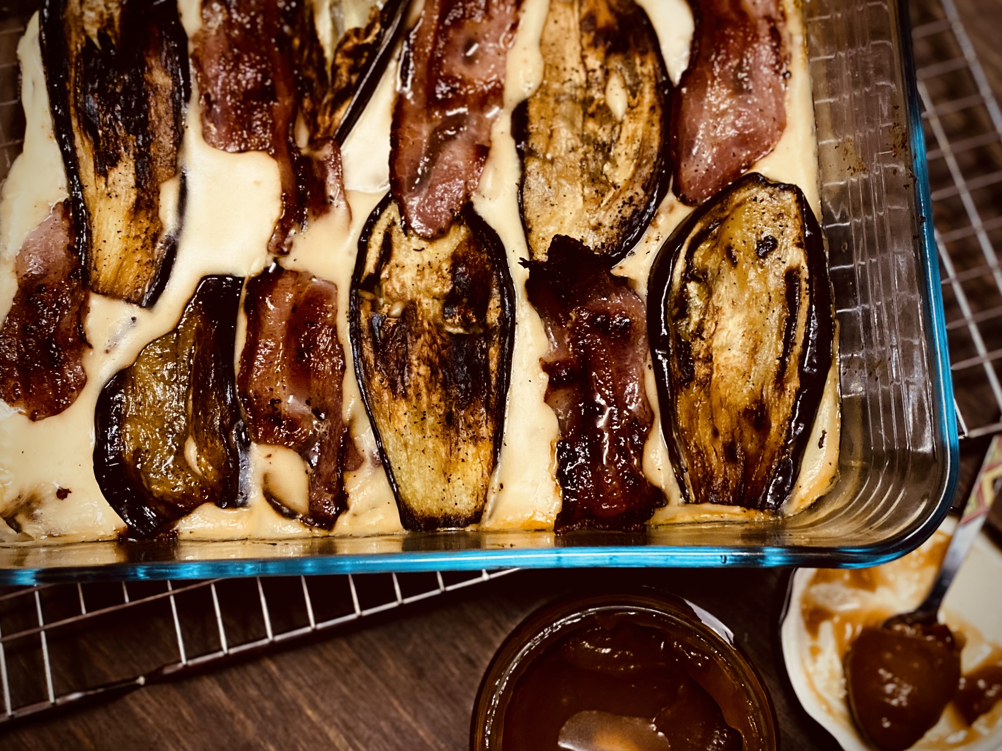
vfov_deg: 53.1
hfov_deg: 67.3
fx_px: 753
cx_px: 501
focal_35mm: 26
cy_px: 376
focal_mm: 4.25
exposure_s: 1/33
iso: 640
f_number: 1.8
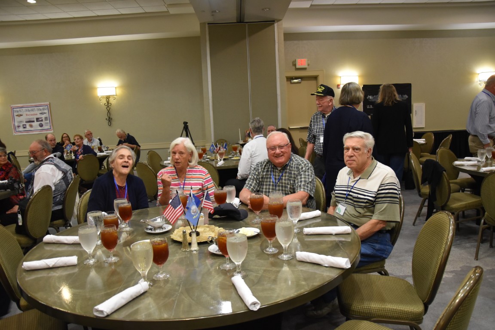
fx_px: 371
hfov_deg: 67.4
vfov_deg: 47.9
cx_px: 248
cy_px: 165
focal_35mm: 27
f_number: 3.5
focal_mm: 18
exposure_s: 1/60
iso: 1800
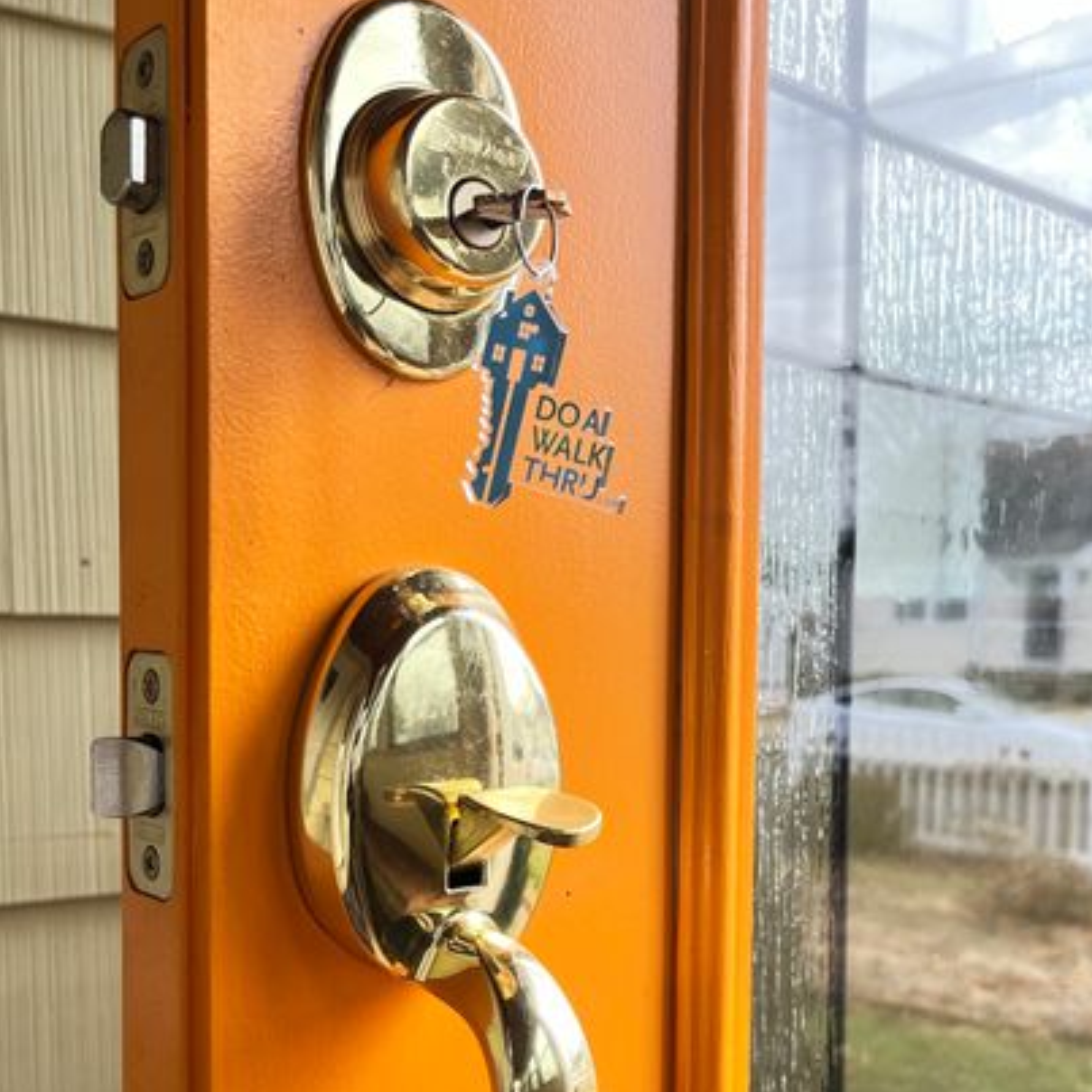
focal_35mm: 38
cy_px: 709
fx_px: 1356
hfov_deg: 43.6
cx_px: 667
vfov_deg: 43.4
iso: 50
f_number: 1.6
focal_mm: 5.1
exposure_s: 1/164
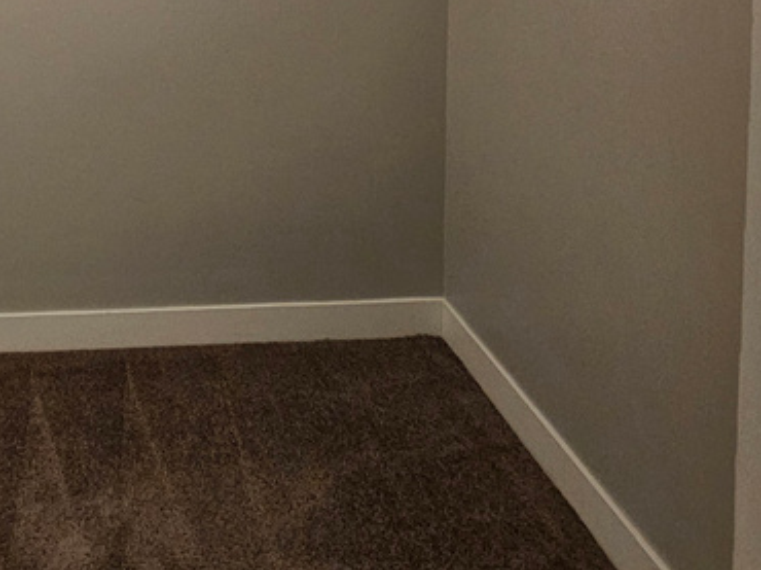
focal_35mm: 36
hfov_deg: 46.5
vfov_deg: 32.9
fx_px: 791
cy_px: -105
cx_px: 80
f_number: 2.2
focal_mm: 2.2
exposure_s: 1/30
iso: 320
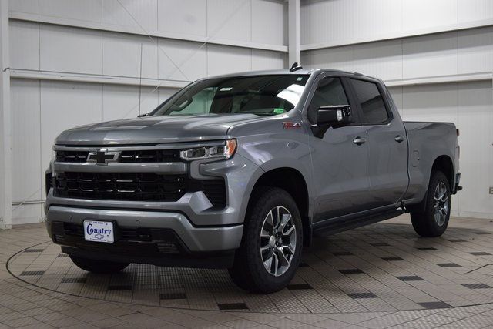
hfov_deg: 37.8
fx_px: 719
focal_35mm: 52
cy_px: 164
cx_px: 246
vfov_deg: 25.8
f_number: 8
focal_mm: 35
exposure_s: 1/60
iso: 1400
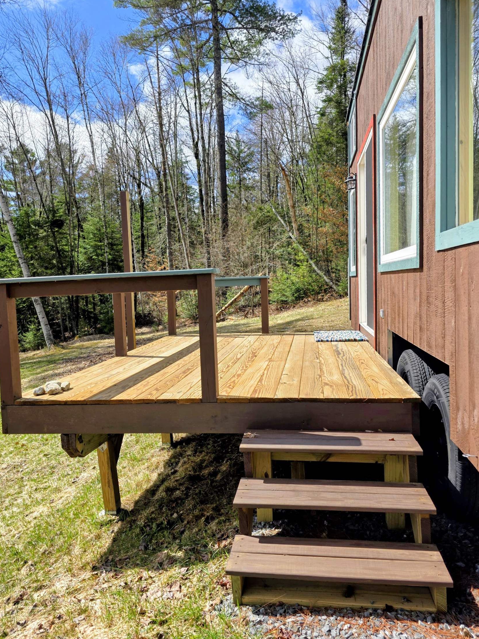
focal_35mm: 24
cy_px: 312
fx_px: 443
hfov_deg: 56.8
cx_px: 234
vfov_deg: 71.6
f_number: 1.7
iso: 80
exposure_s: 1/3550
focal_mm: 6.3
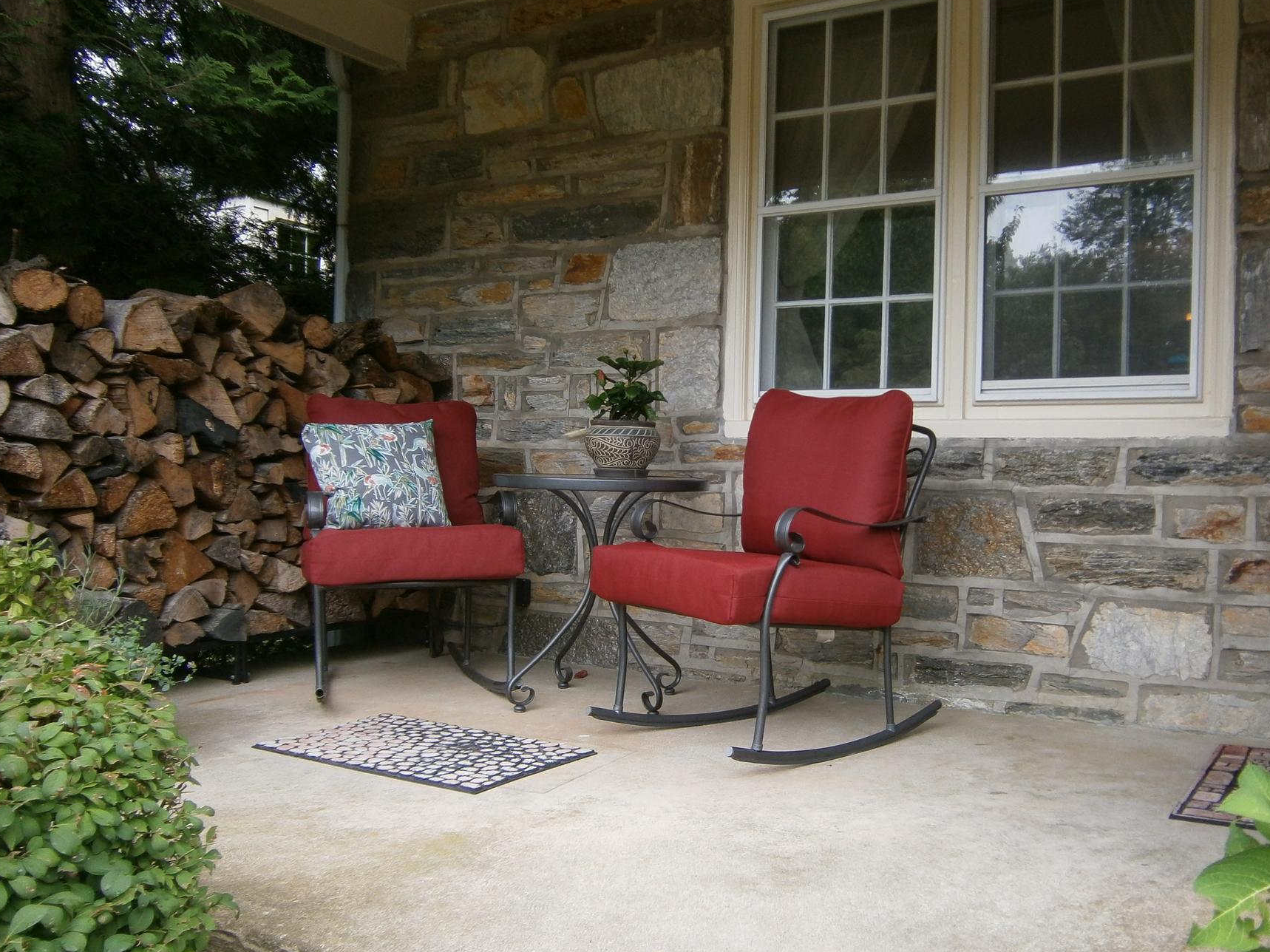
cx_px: 747
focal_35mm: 31
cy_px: 533
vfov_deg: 45.3
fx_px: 1137
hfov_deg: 58.0
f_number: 2.8
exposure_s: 1/160
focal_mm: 4.7
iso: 80
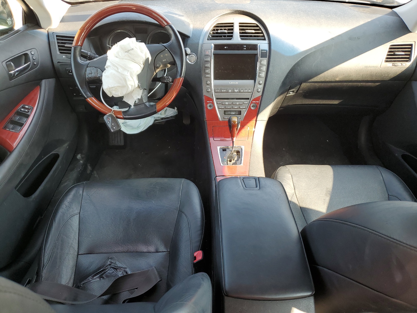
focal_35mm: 26
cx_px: 208
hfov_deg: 67.3
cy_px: 156
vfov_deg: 53.1
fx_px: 313
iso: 50
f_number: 1.5
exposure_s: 1/156
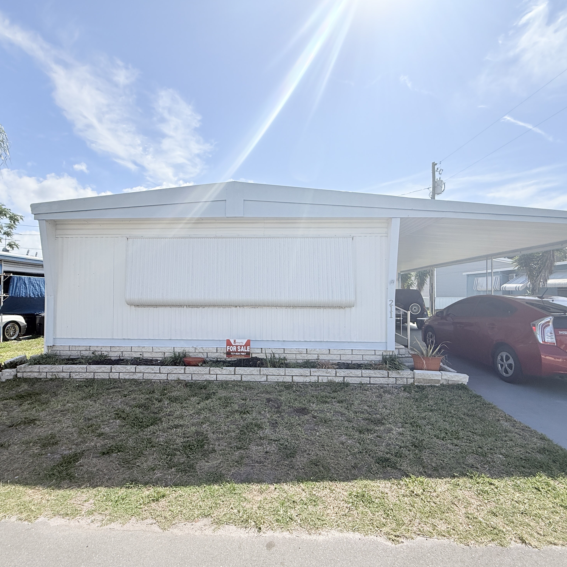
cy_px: 288
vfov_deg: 84.0
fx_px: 315
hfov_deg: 83.9
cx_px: 267
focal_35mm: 17
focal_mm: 2.22
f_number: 2.2
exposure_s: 1/2237
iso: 50
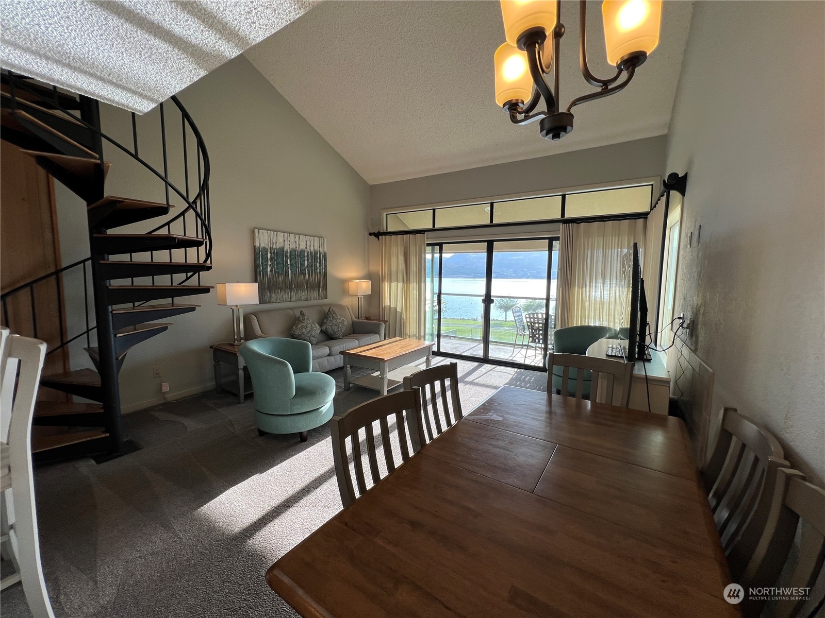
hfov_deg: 106.2
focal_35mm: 13
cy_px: 309
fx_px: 310
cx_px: 412
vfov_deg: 89.9
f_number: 1.8
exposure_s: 1/158
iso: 32
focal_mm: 1.57
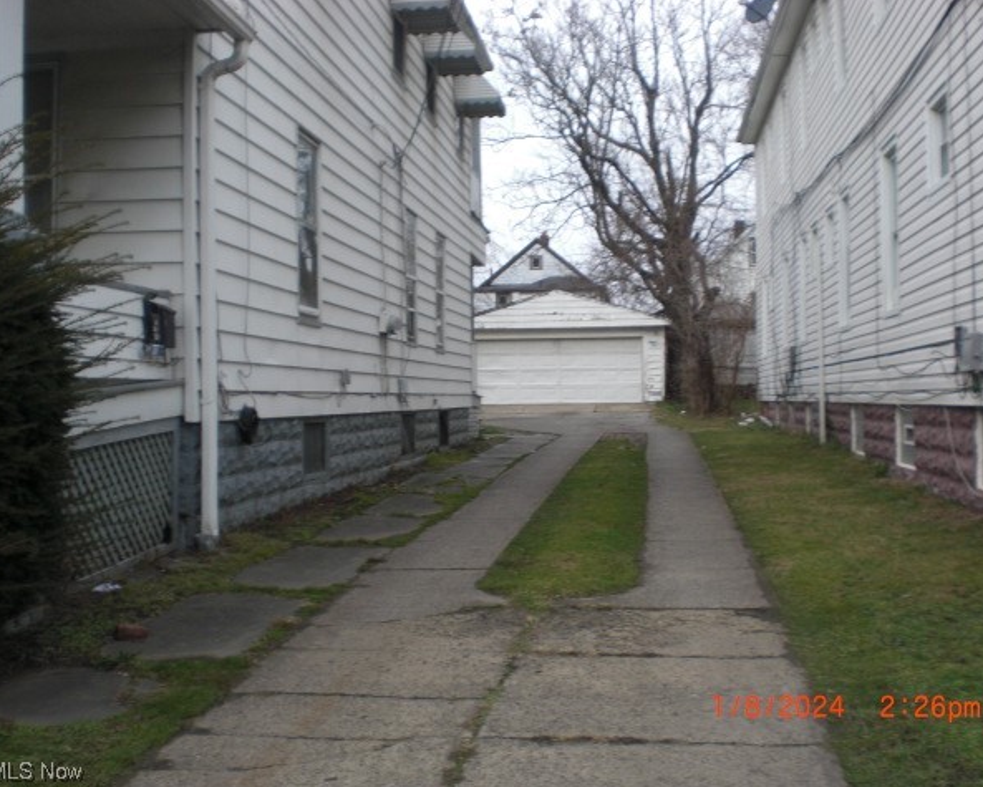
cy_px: 391
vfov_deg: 37.4
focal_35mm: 40
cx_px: 514
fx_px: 1164
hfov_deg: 45.8
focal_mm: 6.3
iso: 64
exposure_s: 1/250
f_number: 3.1
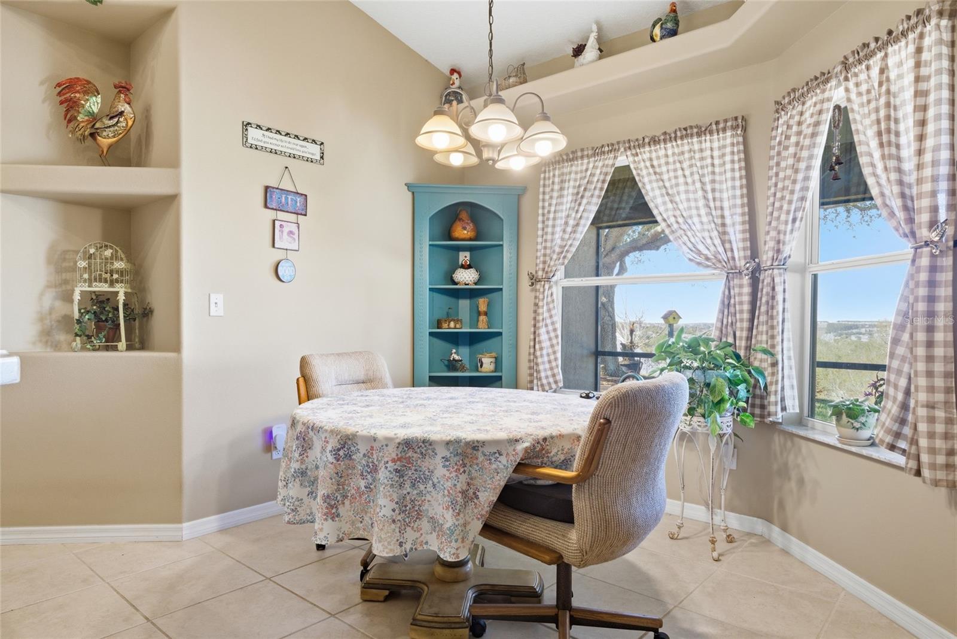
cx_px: 478
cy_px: 320
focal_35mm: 21
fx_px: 566
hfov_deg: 80.4
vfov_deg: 58.8
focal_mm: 14.2
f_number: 9
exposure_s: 1/30
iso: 200
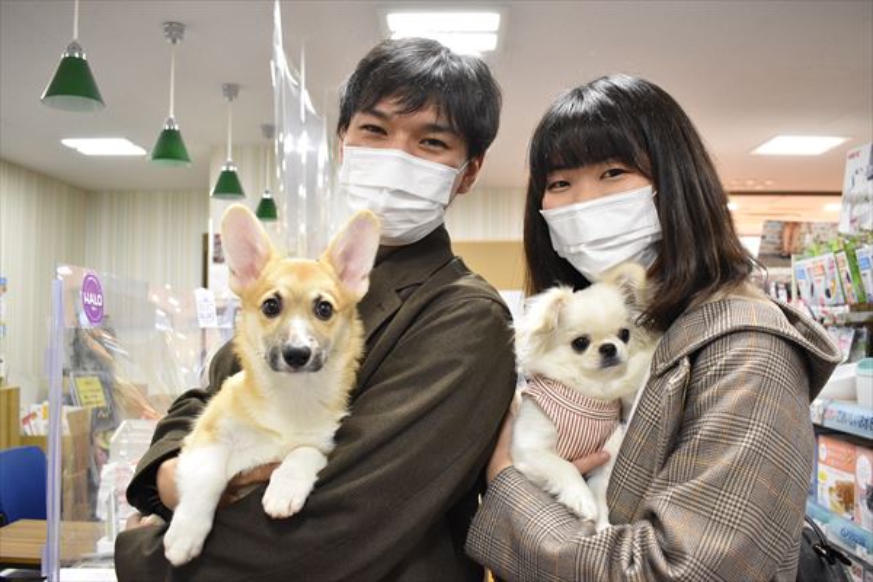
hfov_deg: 59.5
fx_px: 764
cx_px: 436
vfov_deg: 41.7
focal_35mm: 32
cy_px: 291
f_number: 4.5
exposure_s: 1/80
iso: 1600
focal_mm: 21
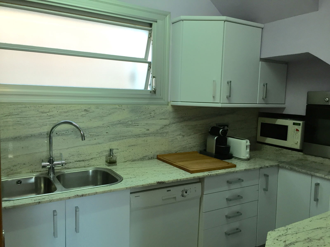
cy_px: 124
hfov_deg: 61.7
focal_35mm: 29
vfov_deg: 48.2
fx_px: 276
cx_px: 165
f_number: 2.2
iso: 80
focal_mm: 4.15
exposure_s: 1/33
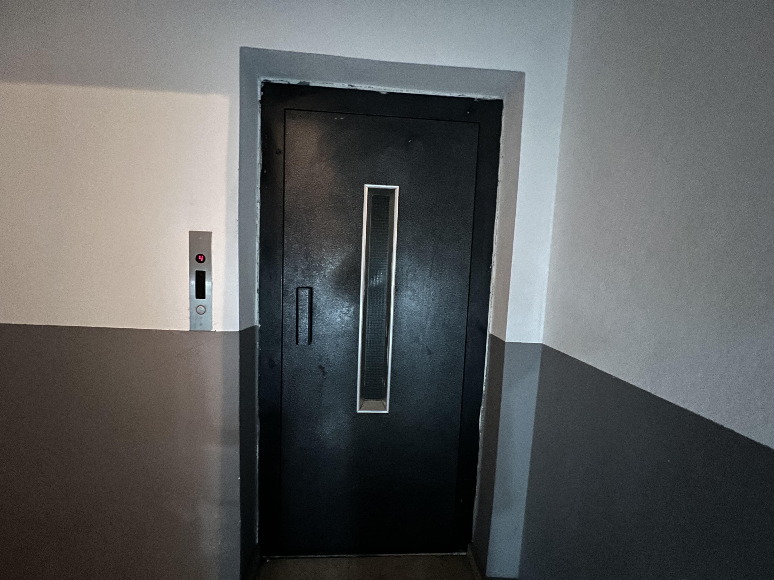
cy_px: 290
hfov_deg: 106.2
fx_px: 291
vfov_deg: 89.9
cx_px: 387
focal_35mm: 13
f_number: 1.8
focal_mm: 1.57
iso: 640
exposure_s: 1/8
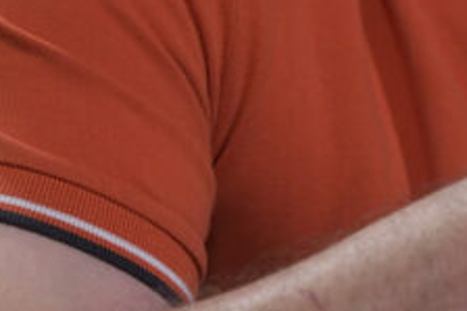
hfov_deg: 2.8
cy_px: -248
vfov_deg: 1.9
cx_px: 653
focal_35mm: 730
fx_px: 9462
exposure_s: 1/320
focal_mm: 160
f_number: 4
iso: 2500
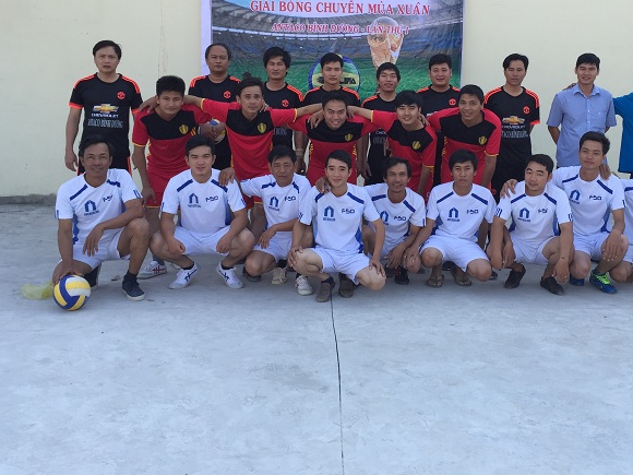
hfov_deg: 46.5
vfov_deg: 35.6
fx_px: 731
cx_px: 389
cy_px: 159
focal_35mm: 40
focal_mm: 4.15
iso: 32
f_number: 2.2
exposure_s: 1/534
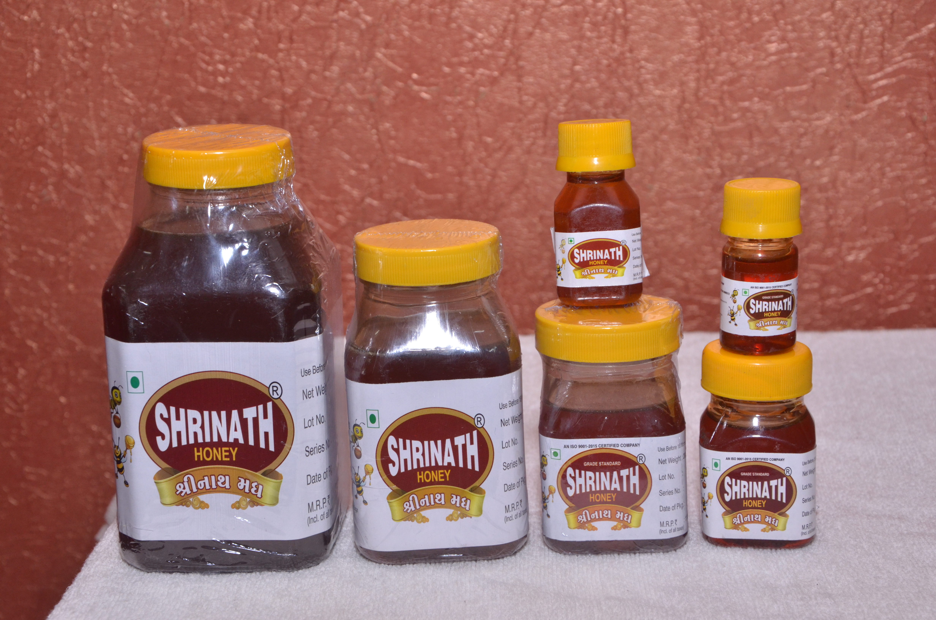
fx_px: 2257
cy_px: 310
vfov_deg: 15.6
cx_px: 468
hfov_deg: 23.4
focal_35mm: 87
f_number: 7.1
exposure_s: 1/125
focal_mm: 58
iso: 800
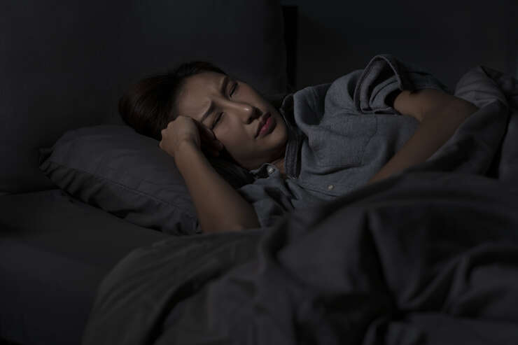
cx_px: 259
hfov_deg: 23.9
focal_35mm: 85
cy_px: 172
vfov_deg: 16.1
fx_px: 1223
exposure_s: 1/40
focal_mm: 85
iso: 200
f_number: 4
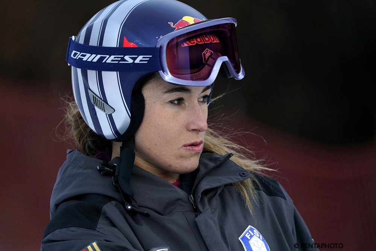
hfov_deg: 4.1
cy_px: 126
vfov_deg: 2.7
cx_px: 188
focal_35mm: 500
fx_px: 5220
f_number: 6.3
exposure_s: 1/640
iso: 2000
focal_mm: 500
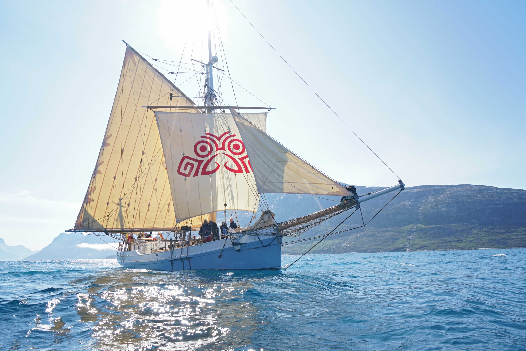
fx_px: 351
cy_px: 176
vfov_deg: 53.2
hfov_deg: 73.7
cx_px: 263
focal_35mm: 24
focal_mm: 24
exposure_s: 1/160
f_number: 8
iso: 100
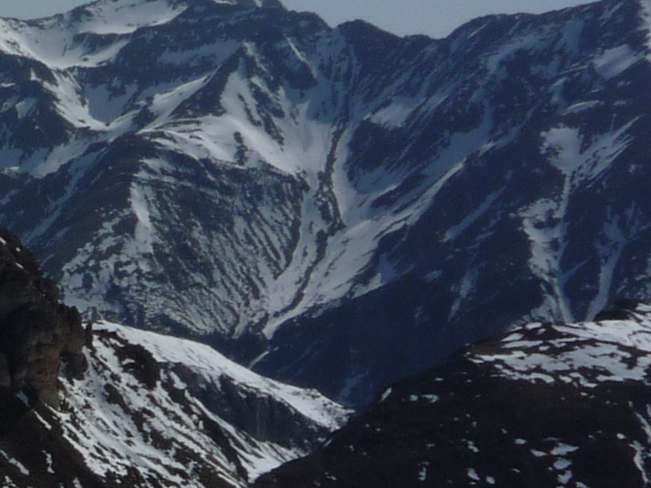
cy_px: 350
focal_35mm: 125
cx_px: -248
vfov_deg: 11.8
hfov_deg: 14.9
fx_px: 2351
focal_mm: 5.2
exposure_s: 1/1000
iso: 100
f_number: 8
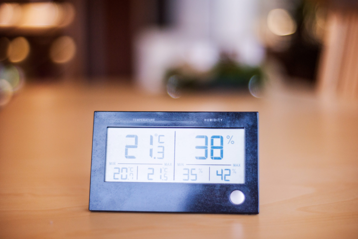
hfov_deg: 39.6
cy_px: 120
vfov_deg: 27.0
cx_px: 179
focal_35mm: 50
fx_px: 497
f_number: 1.8
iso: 800
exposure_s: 1/160
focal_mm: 50
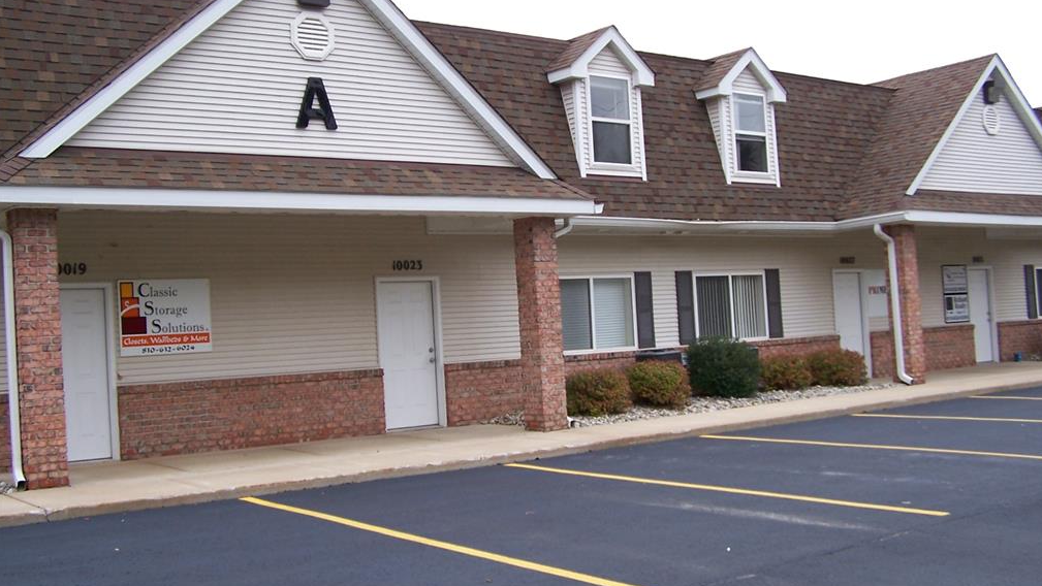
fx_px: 1161
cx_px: 526
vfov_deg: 28.4
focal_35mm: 42
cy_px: 285
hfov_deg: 48.3
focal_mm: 6.3
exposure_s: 1/250
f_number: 2.8
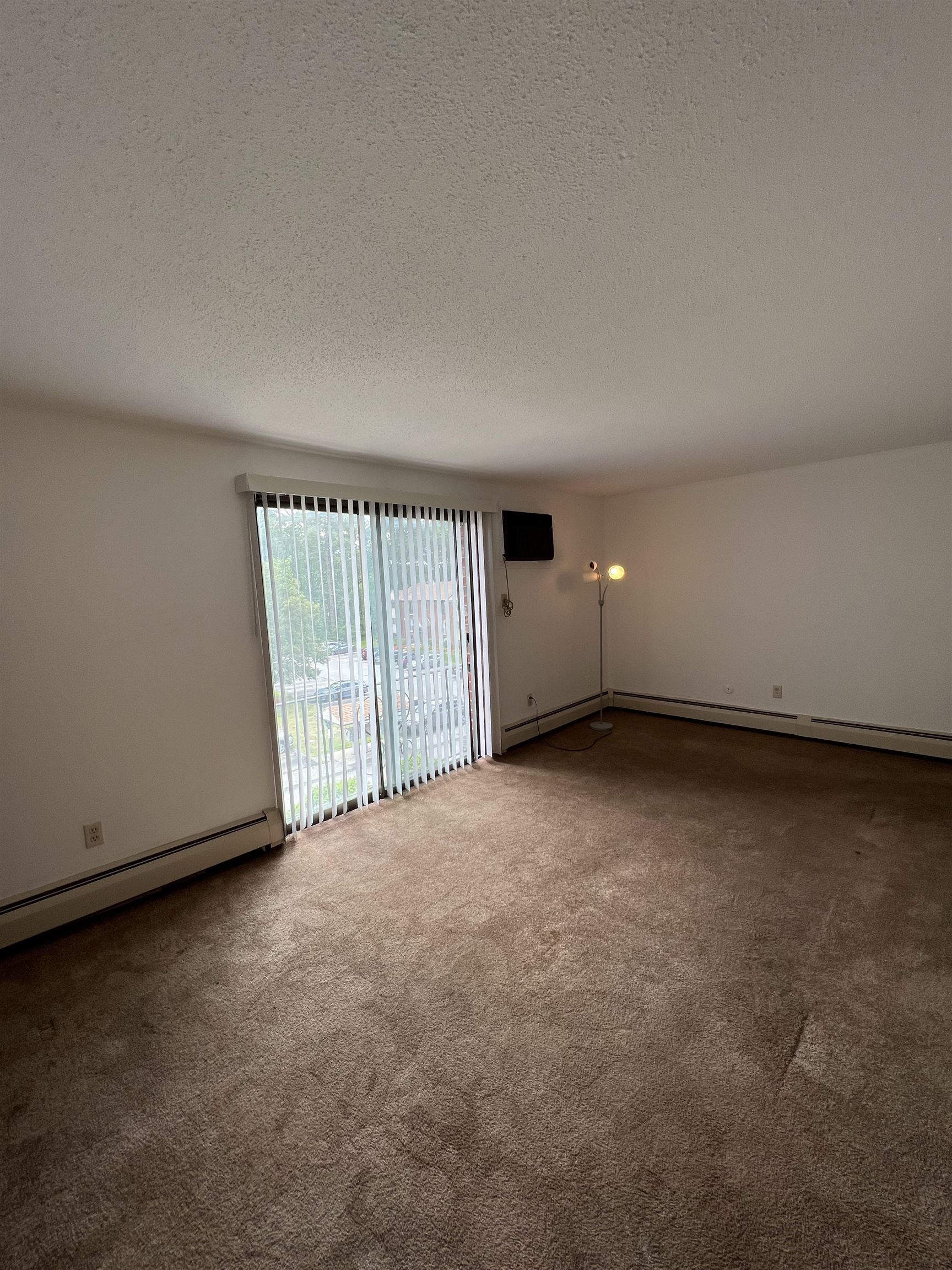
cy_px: 635
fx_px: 477
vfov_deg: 106.2
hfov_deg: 89.9
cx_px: 476
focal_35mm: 13
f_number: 1.8
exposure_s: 1/123
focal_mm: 1.57
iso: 32
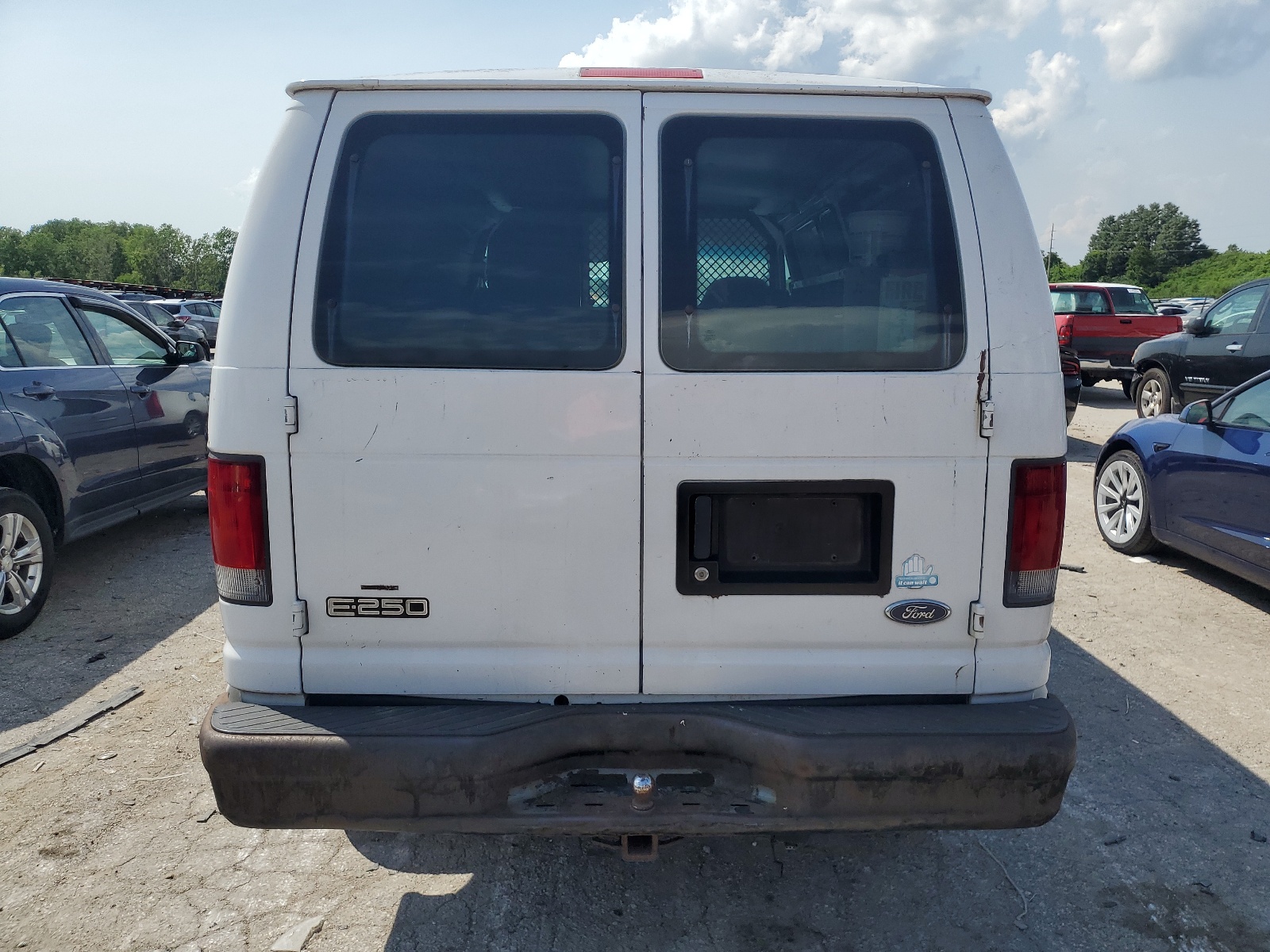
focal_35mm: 26
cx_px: 635
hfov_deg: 67.3
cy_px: 476
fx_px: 954
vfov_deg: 53.1
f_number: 1.5
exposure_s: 1/5000
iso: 50
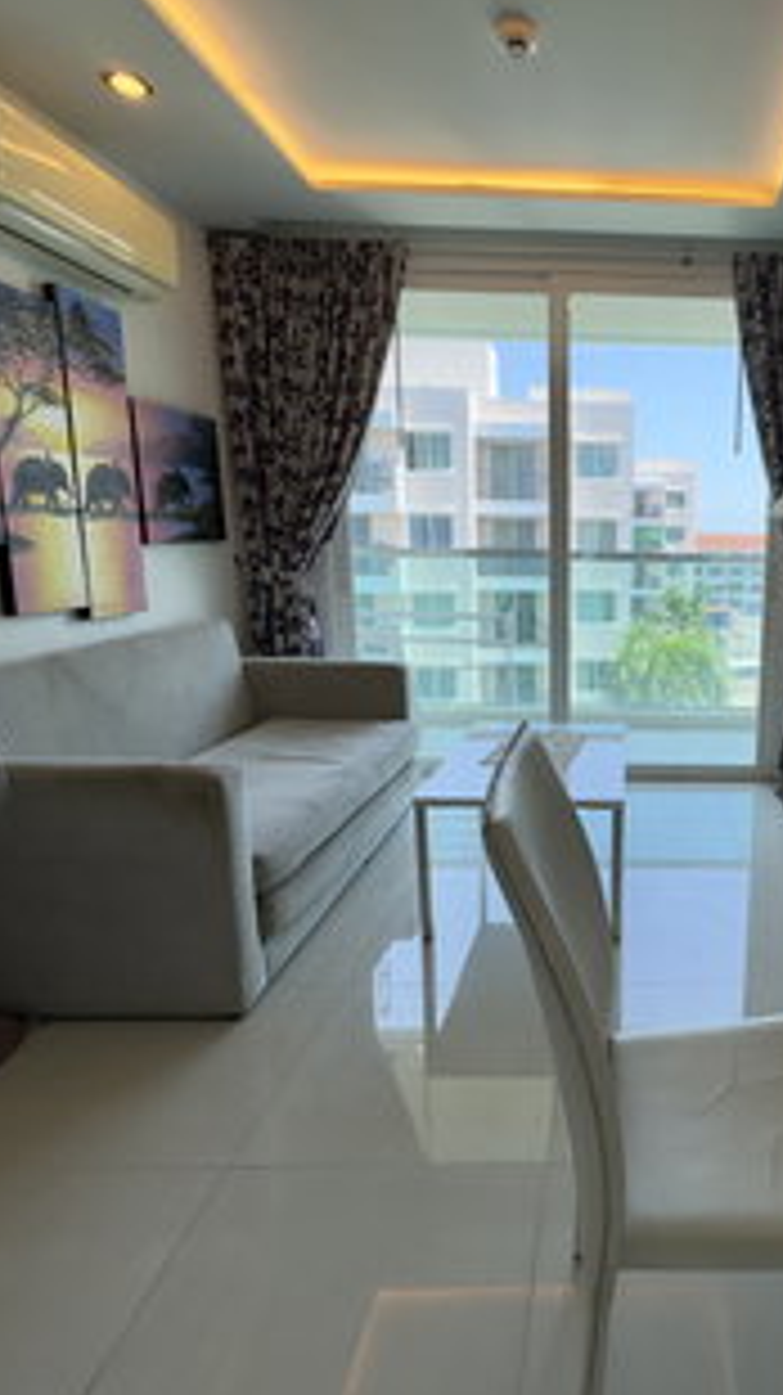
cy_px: 684
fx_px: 776
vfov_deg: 83.9
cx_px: 655
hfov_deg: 49.5
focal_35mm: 21
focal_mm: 2.22
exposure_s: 1/338
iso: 40
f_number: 2.2
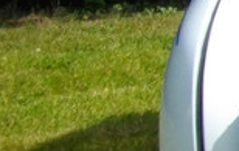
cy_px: 17
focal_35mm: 227
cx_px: 637
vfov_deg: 5.8
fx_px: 1482
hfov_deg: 8.2
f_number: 8.8
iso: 100
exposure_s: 1/125
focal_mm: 5.7
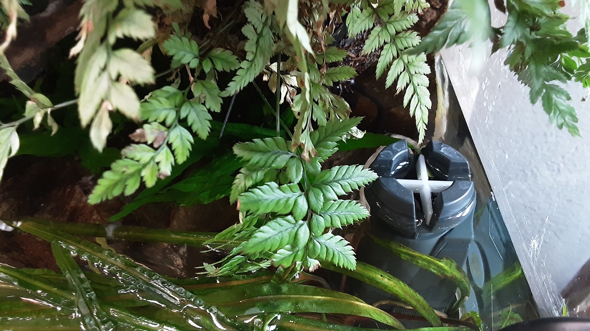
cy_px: 179
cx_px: 297
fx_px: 485
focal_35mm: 31
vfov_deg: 37.7
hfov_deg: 62.6
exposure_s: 1/25
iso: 200
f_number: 1.9
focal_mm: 2.9
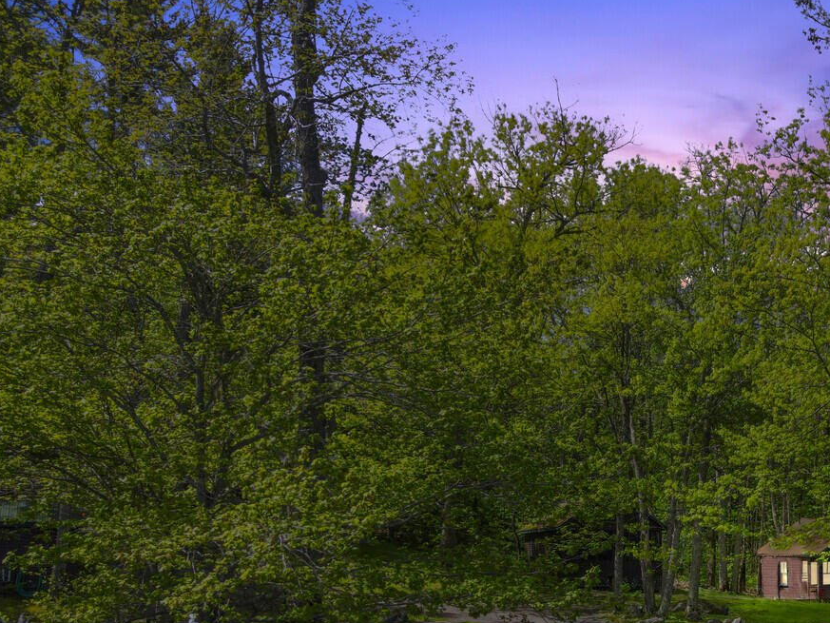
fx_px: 1055
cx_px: 740
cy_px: 543
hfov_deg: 39.9
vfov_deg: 31.6
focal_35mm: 44
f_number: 2.8
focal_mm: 4.5
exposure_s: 1/1000
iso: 200
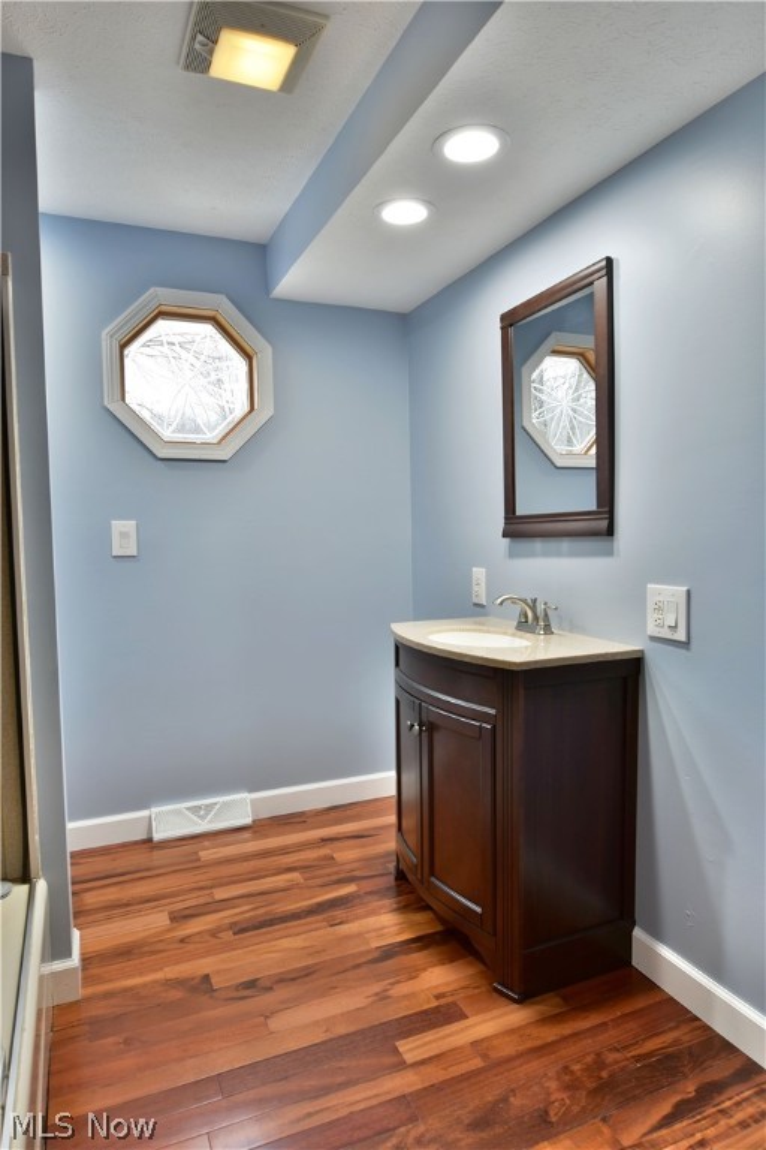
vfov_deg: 81.2
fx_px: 670
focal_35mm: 21
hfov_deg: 59.5
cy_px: 575
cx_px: 383
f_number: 5.6
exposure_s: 1/10
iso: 200
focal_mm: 14
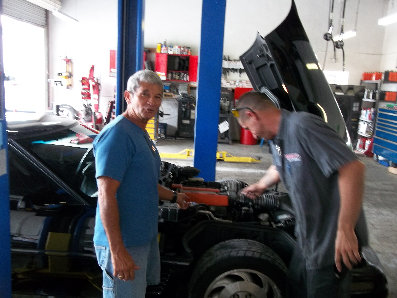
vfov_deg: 44.2
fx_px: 367
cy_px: 149
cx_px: 198
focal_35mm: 32
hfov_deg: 56.8
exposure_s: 1/30
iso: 160
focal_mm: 5.7
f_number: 2.9
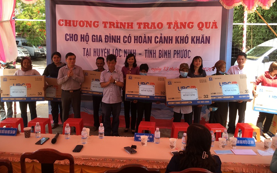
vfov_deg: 40.5
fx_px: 234
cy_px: 74
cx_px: 139
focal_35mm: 31
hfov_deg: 61.2
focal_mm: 4.15
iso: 25
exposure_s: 1/179
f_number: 2.2
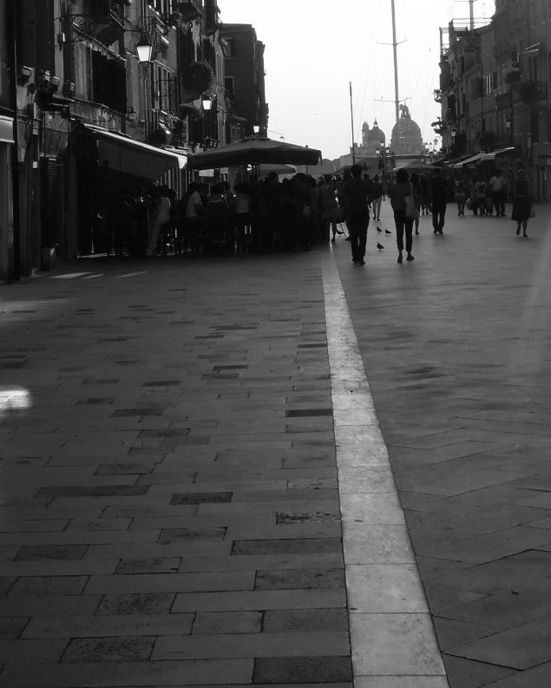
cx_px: 133
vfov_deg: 22.5
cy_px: 148
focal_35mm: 84
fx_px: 1711
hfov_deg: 18.2
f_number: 5.9
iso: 160
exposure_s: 1/640
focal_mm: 9
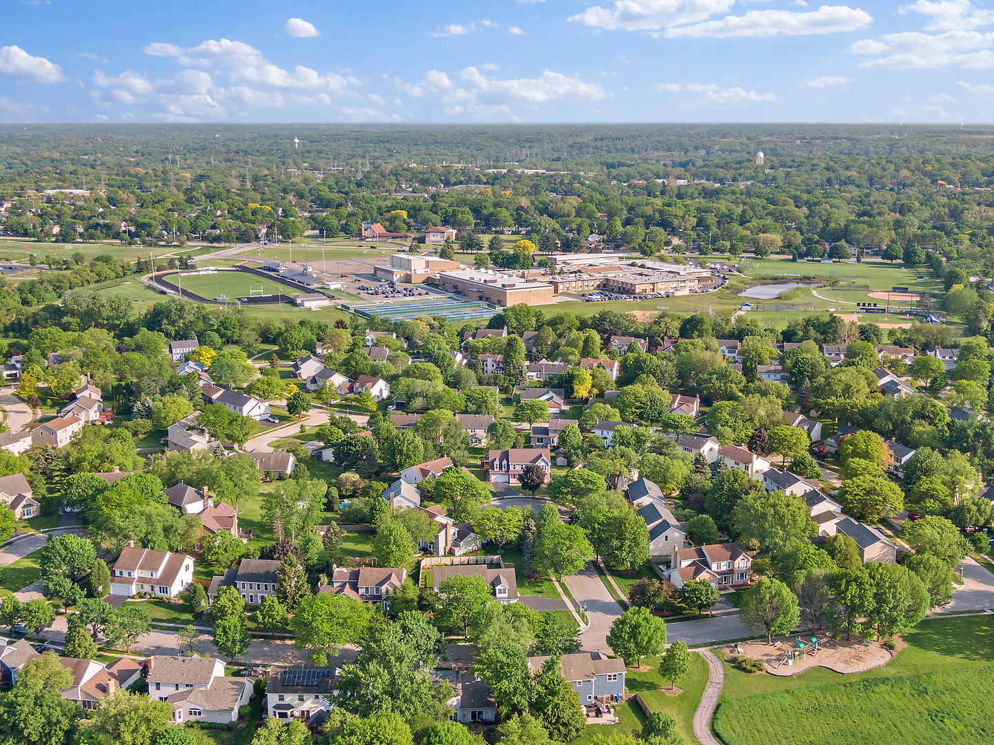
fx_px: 1234
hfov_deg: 43.9
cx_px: 497
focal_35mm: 43
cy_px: 372
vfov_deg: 33.6
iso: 100
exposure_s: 1/500
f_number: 3.6
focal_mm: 7.39
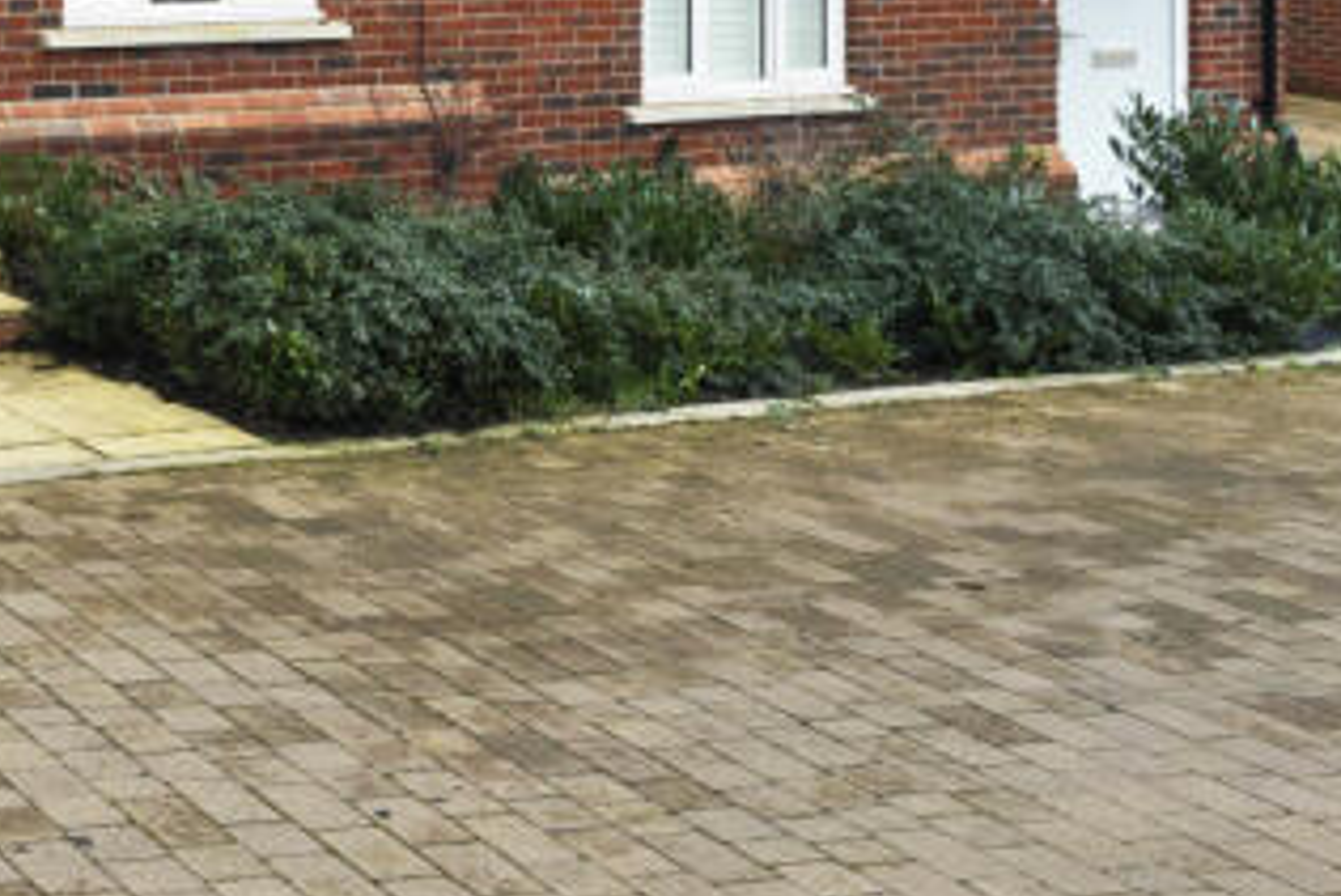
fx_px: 2534
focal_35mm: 68
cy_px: -495
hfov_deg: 25.9
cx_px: -339
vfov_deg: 17.7
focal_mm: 21
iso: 320
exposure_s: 1/50
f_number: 8
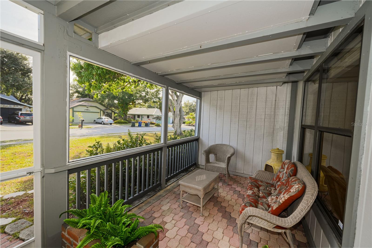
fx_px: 145
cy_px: 124
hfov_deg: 104.3
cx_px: 186
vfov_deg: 81.2
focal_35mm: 14
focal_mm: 14
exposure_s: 1/60
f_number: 3.5
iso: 900
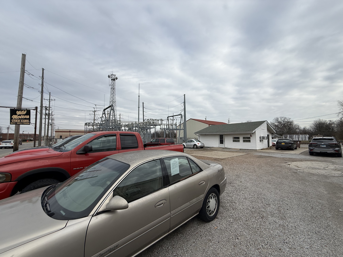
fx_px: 139
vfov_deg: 85.7
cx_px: 172
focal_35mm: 14
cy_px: 128
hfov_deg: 102.1
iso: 50
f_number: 2.2
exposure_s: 1/1901
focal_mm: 2.22
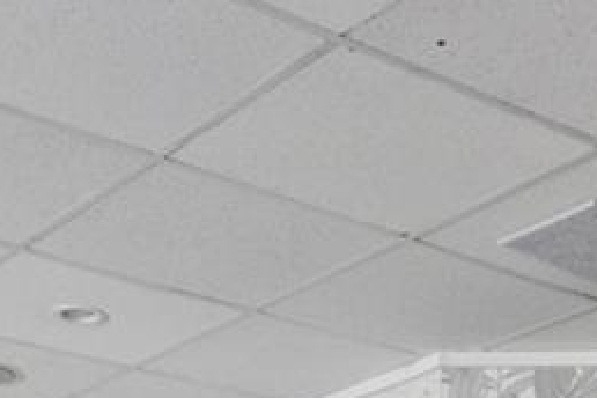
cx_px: 442
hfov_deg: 21.7
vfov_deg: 12.3
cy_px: 882
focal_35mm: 93
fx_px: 1542
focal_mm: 10
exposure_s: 1/60
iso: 400
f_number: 4
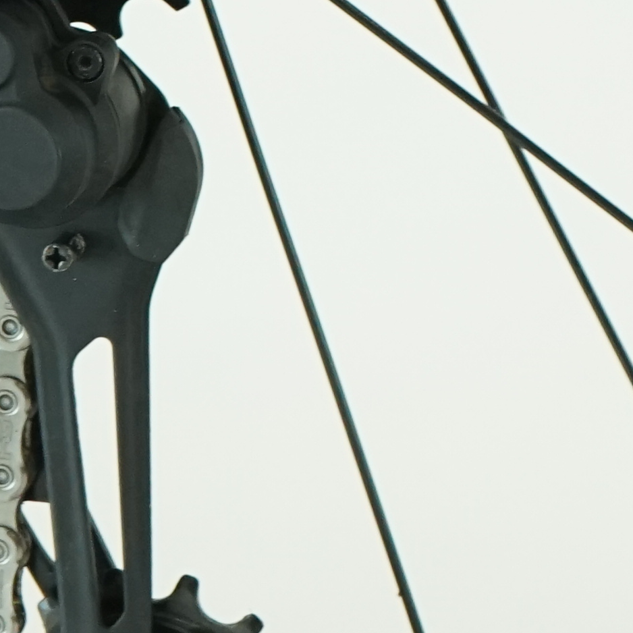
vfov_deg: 6.6
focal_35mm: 261
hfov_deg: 6.5
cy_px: -352
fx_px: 5400
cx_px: 1211
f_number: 6.3
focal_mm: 48
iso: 1600
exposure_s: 1/200
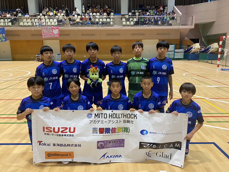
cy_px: 86
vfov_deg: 53.1
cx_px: 114
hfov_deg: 67.3
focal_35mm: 26
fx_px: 172
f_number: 1.8
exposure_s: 1/50
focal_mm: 4.25
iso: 200
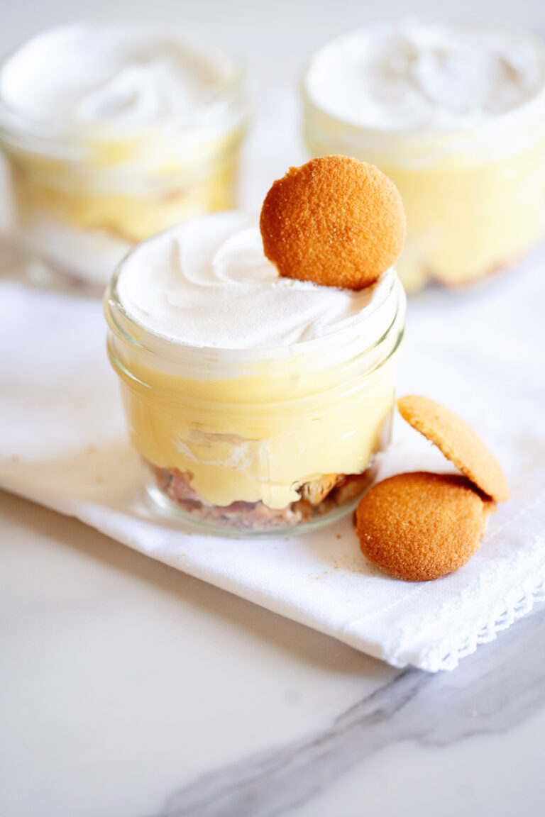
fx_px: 2384
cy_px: 408
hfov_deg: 13.0
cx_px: 272
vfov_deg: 19.5
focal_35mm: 105
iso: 1250
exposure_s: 1/160
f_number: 3.2
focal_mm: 105
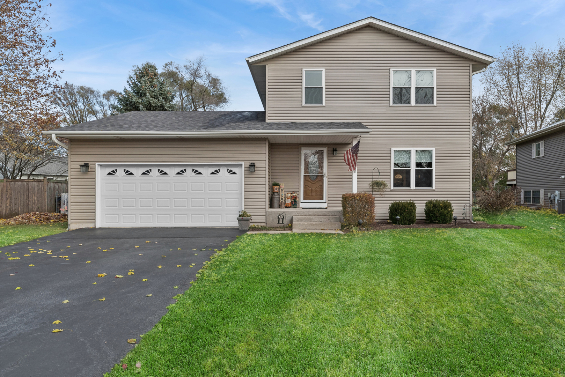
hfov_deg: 78.6
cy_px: 188
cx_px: 282
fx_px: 345
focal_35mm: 22
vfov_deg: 57.3
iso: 200
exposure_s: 1/250
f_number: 11
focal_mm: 22
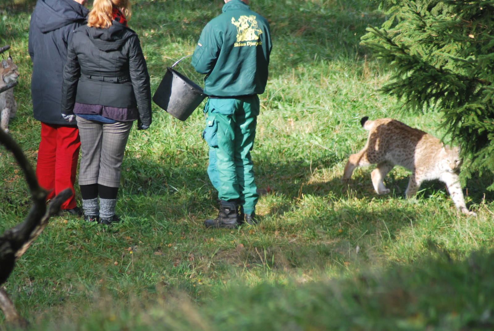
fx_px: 3812
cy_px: 166
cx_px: 247
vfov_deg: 5.0
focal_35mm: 278
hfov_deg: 7.4
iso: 320
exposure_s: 1/500
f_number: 4.8
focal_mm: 185
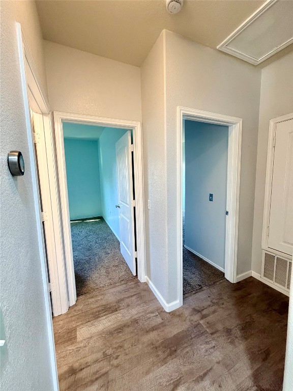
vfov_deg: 102.1
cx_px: 146
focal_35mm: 14
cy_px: 196
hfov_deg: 85.7
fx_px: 158
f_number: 2.2
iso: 320
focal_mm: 2.22
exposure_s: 1/60
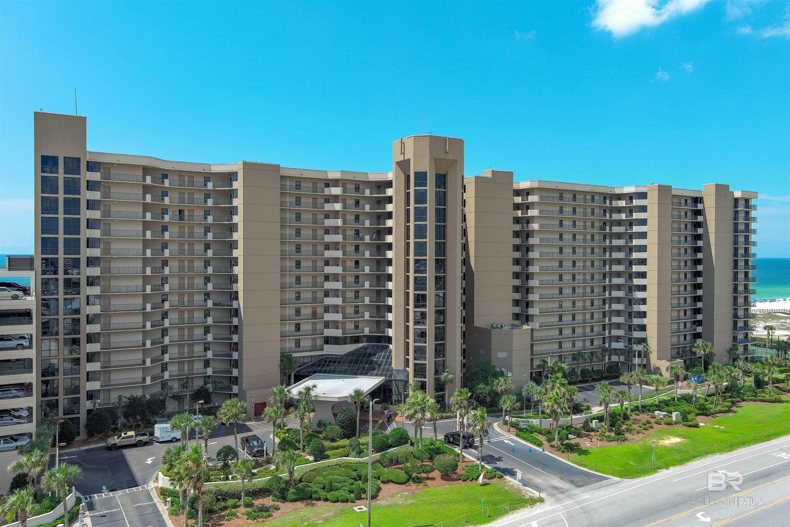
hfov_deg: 63.7
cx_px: 395
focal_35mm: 29
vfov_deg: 44.9
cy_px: 264
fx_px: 636
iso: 100
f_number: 6.3
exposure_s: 1/1000
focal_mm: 10.57
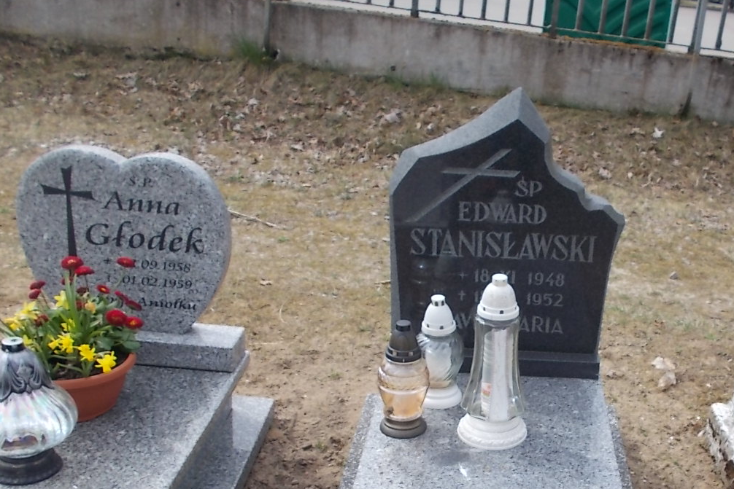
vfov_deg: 30.7
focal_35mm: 43
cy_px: 358
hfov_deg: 44.6
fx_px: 877
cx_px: 506
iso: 80
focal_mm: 4.6
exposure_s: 1/80
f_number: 8
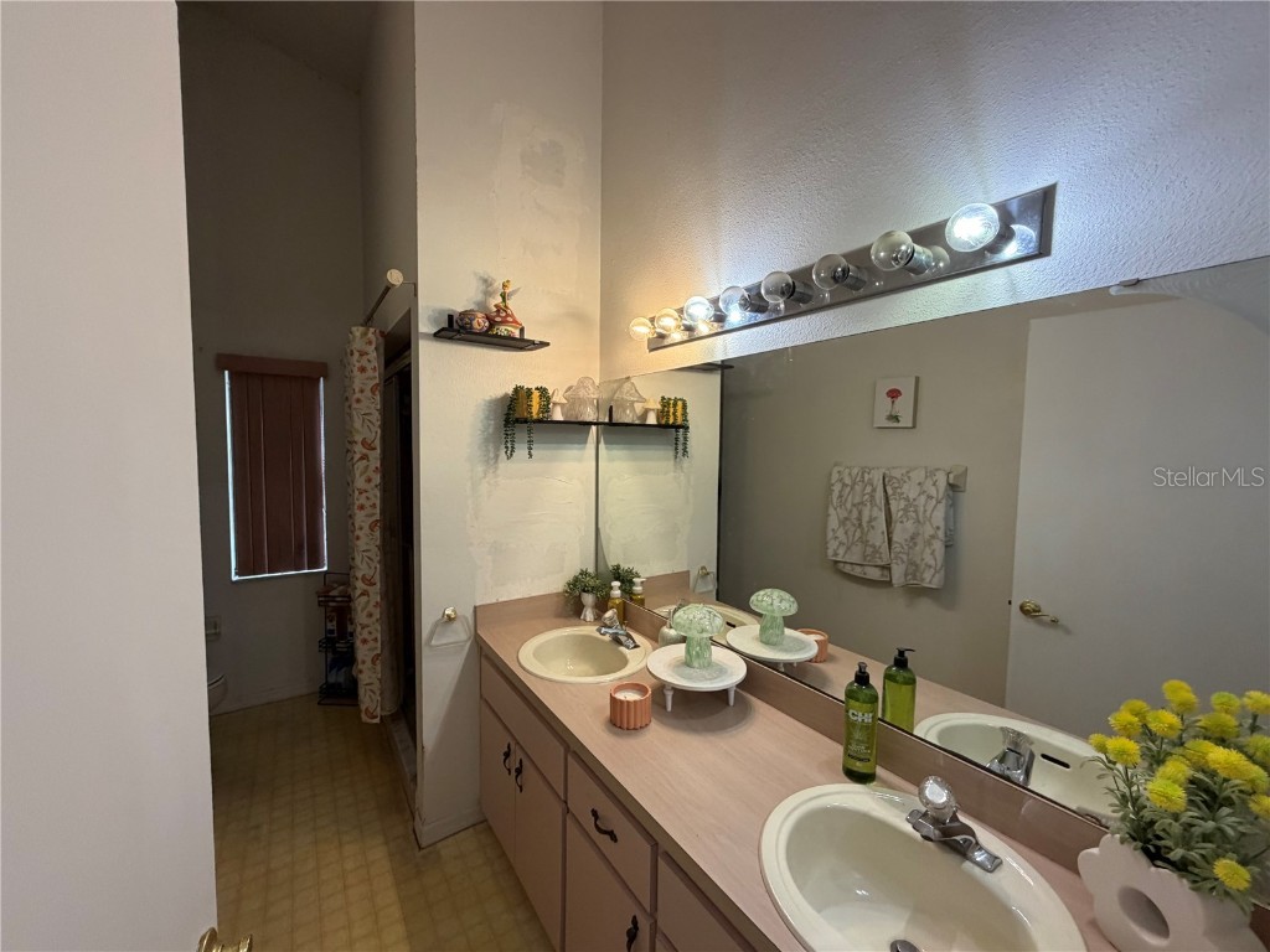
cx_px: 635
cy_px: 476
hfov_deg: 102.1
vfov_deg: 85.7
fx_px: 514
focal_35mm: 14
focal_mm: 2.22
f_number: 2.2
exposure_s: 1/120
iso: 250
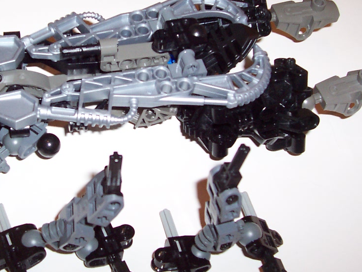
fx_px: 627
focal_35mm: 60
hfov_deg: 32.0
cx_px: 131
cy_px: 95
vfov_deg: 24.3
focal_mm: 5.6
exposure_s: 1/60
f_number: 2.8
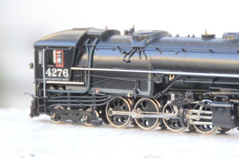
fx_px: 2597
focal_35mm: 392
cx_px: 164
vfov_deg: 3.5
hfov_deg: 5.3
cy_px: 70
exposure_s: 1/200
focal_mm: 170
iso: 1600
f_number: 5.6
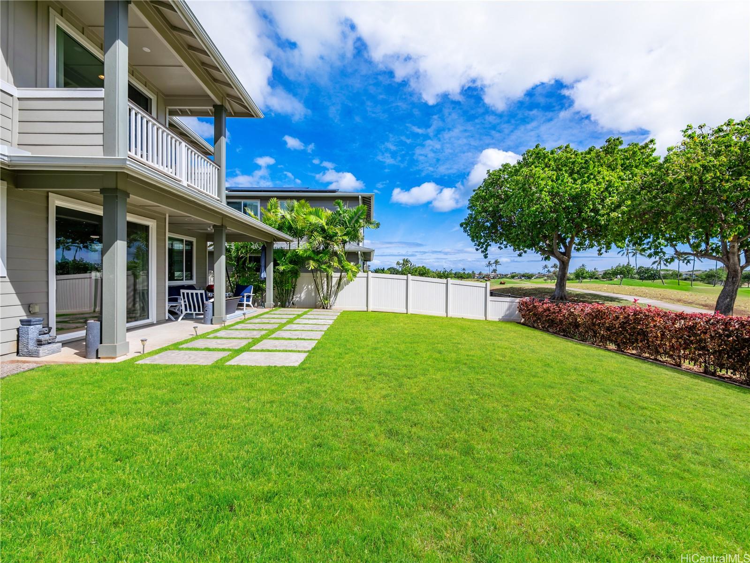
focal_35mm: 14
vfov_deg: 85.7
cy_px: 282
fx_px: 303
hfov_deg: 102.1
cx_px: 375
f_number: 4
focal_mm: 7
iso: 200
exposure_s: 1/8000
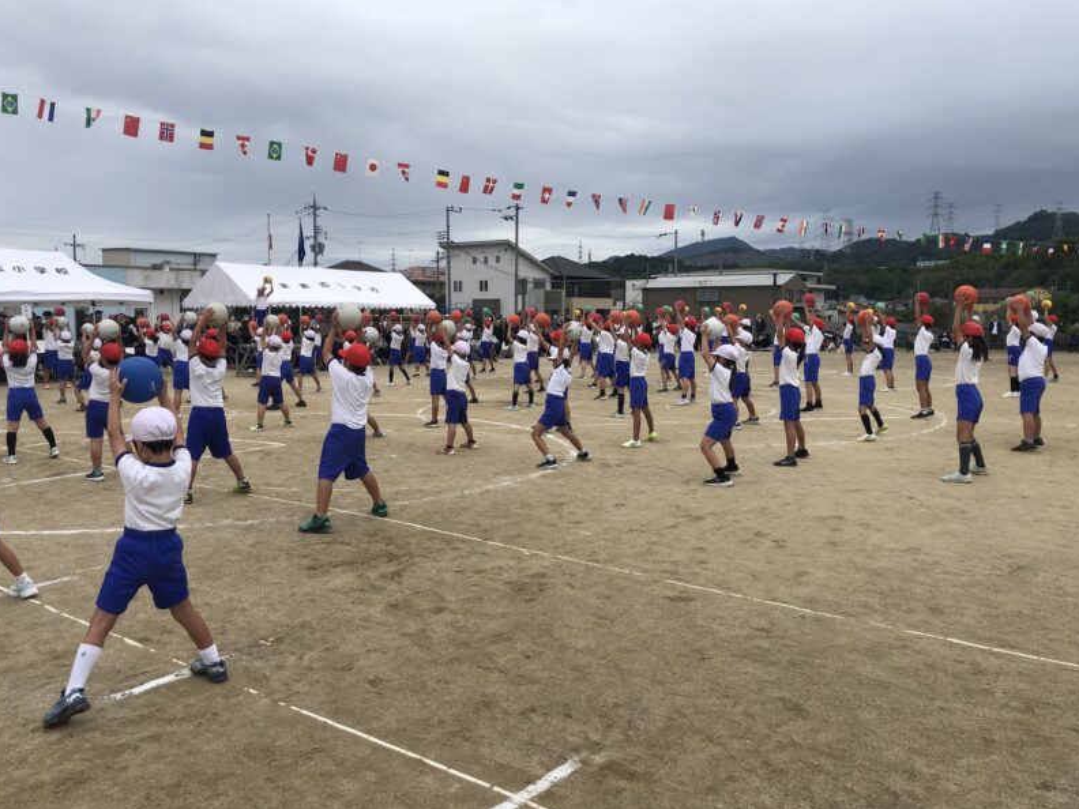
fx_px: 904
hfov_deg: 61.7
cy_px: 394
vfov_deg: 48.2
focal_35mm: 29
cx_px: 531
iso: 20
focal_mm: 3.99
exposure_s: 1/1736
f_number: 1.8
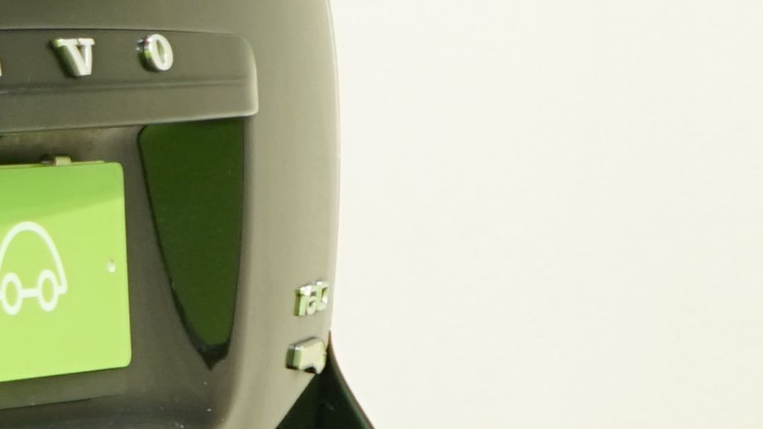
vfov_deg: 5.8
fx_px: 4269
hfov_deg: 8.3
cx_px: -1680
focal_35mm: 211
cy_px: 287
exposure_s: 1/13
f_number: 3.5
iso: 250
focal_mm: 31
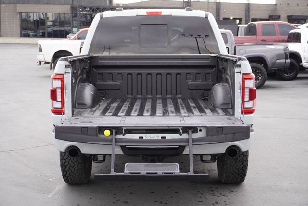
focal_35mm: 62
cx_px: 154
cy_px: 103
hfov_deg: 32.6
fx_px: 527
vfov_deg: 22.1
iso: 200
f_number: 5.6
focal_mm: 41
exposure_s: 1/80
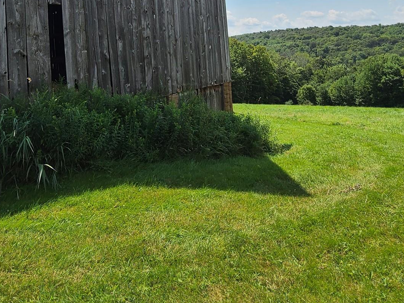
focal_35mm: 25
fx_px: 292
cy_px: 38
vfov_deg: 49.6
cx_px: 171
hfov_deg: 69.0
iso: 50
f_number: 2.2
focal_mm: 2.2
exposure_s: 1/1765
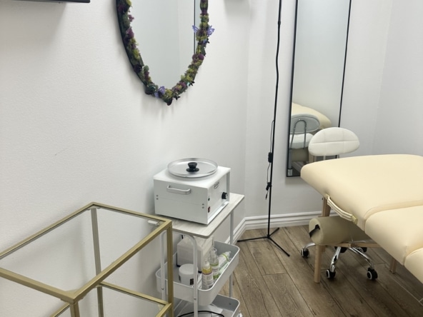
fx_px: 293
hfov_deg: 71.6
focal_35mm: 24
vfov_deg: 56.8
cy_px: 158
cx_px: 212
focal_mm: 6.86
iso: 100
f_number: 1.78
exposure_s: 1/120
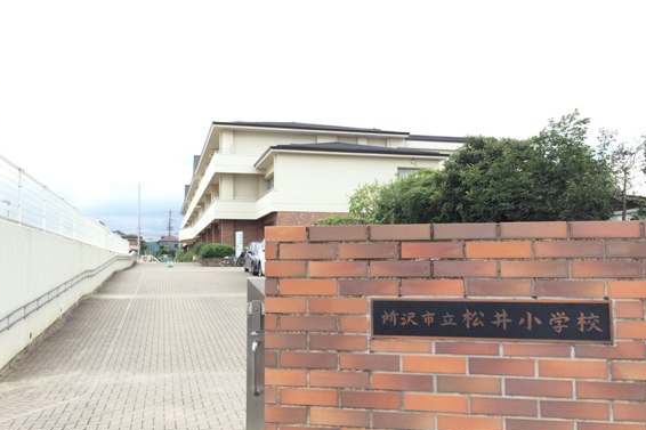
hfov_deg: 58.7
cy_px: 228
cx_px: 306
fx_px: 574
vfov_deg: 41.1
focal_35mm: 32
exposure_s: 1/500
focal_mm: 4.15
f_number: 2.2
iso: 32
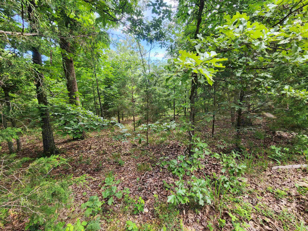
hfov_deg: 106.2
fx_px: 116
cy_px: 116
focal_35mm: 13
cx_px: 154
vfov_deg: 89.9
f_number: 2.2
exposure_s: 1/120
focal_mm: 2.2
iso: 80
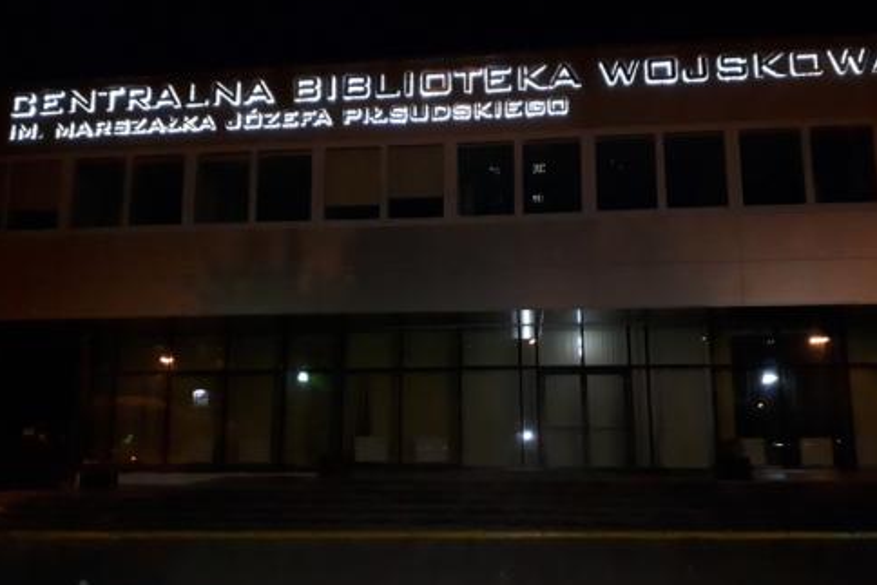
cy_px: 311
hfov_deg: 63.6
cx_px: 446
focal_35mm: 29
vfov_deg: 45.0
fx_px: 707
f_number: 1.9
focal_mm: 3.6
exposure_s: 1/17
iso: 1250
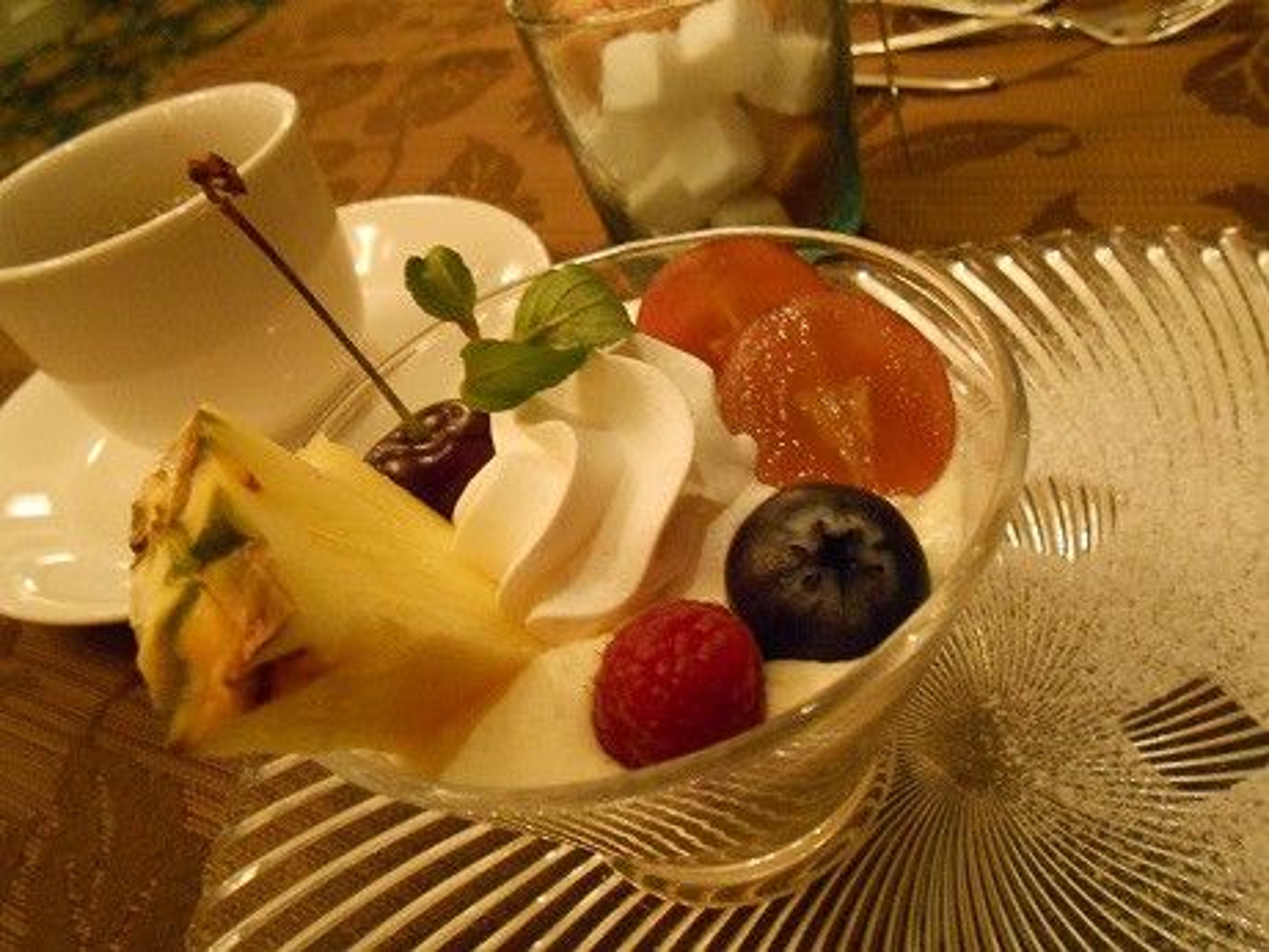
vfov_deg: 46.8
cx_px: 634
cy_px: 476
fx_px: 1100
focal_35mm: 30
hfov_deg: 60.0
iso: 800
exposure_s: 1/10
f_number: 3.8
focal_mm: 5.3
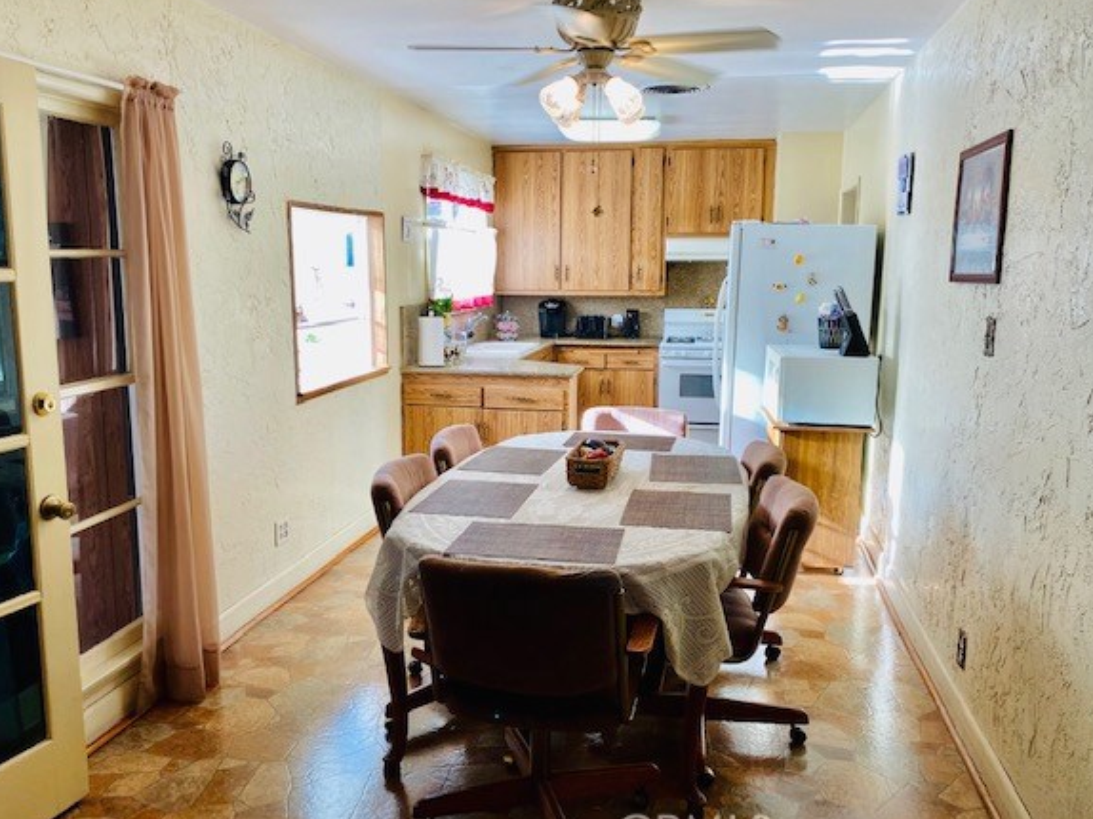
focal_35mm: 29
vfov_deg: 48.2
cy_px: 402
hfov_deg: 61.7
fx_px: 915
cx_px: 539
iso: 40
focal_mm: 4.25
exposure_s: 1/120
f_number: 1.8
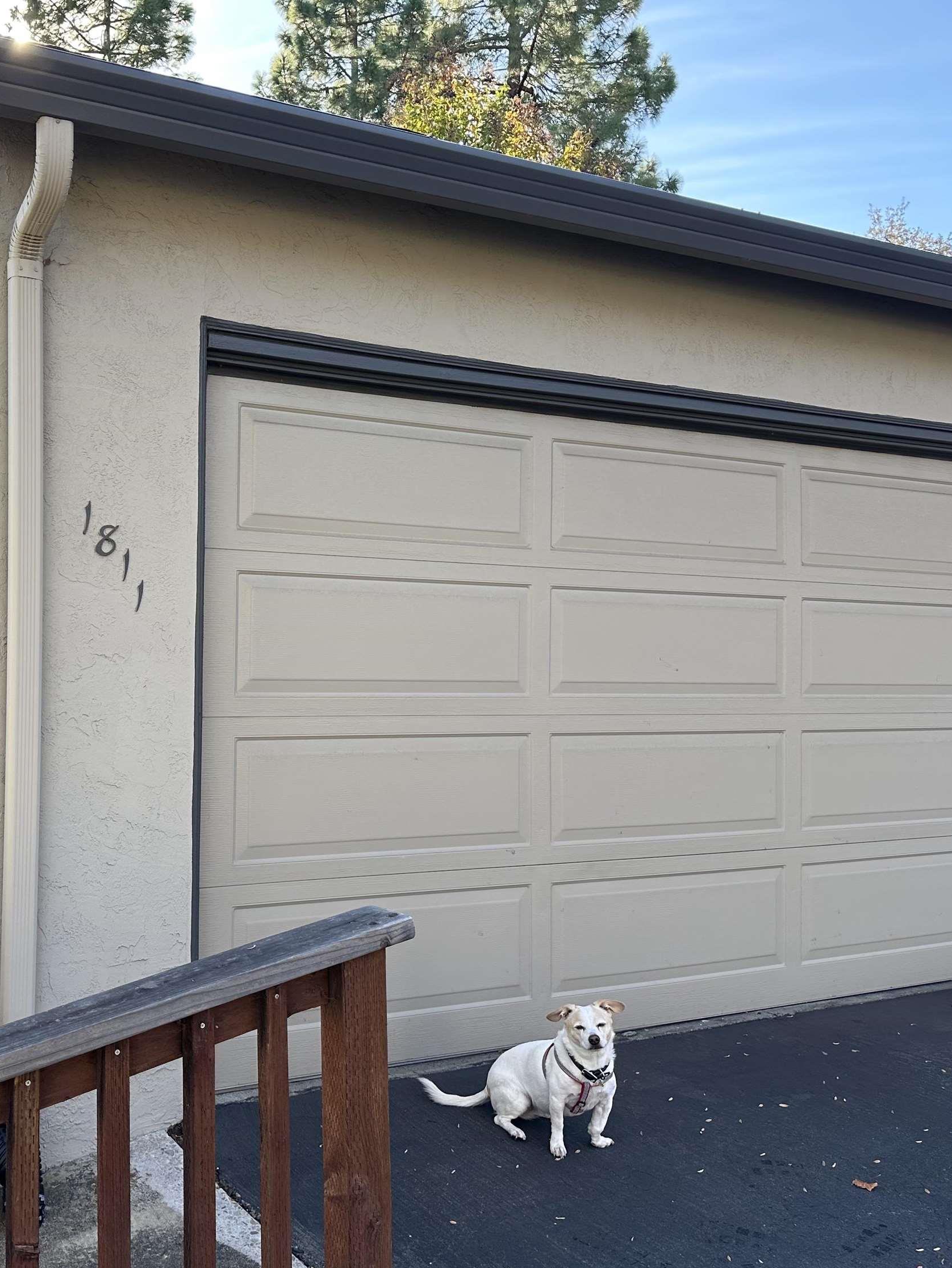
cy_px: 635
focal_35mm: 33
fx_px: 1210
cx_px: 269
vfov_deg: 55.3
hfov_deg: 42.0
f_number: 1.78
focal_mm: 6.86
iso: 80
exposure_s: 1/611
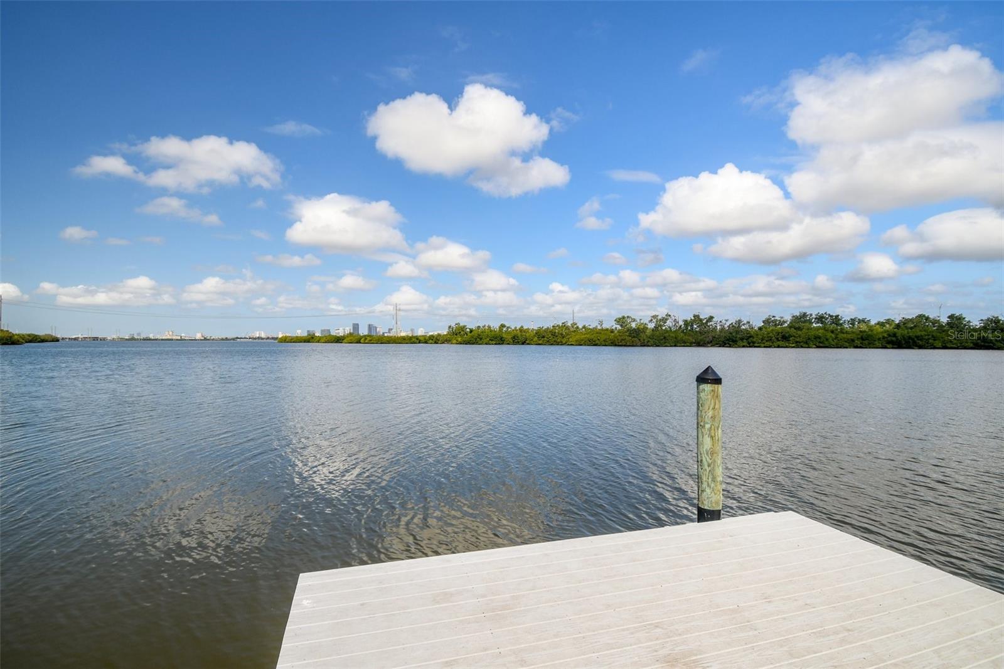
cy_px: 334
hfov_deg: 96.7
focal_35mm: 16
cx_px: 502
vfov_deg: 73.7
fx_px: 446
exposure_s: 1/200
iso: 100
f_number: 7.1
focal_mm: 11
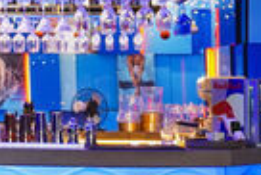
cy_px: 302
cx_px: -42
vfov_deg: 8.2
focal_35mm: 163
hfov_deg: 12.3
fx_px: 1183
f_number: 2.8
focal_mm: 25.1
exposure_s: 1/20
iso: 800
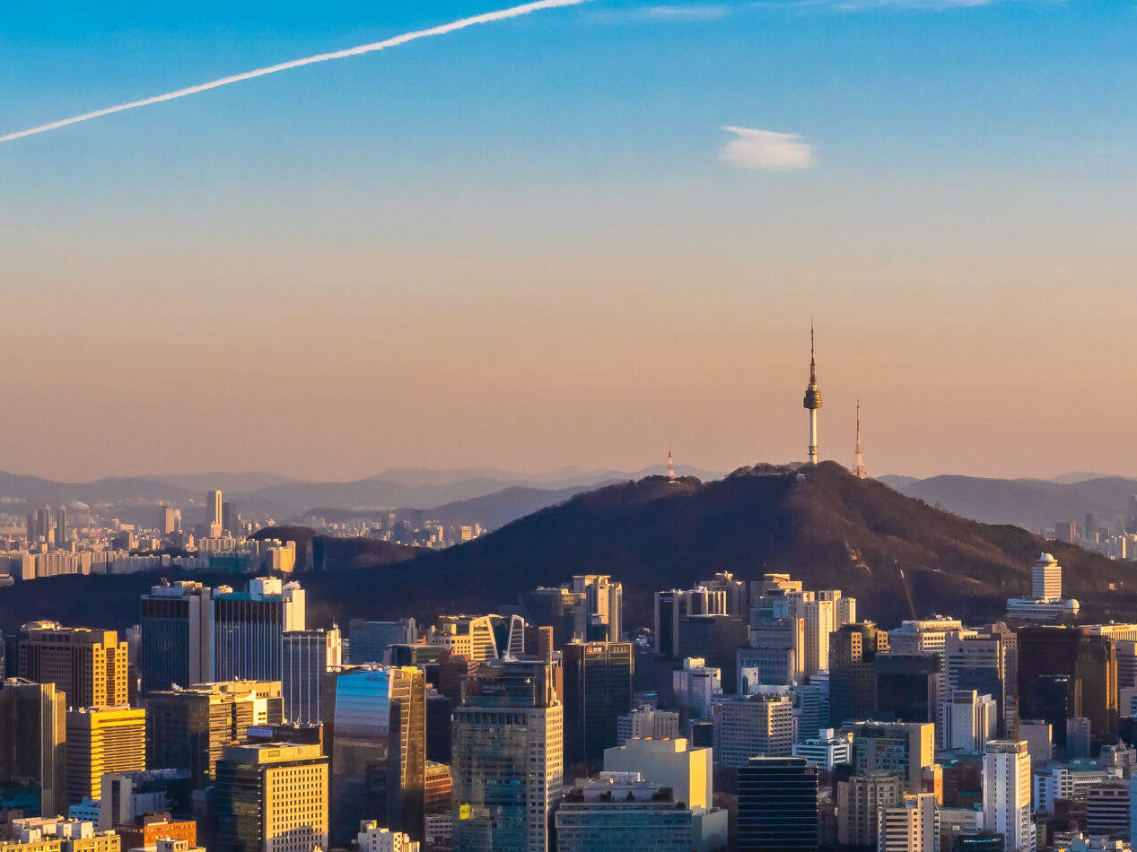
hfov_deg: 20.1
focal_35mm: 97
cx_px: 818
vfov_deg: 15.2
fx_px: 3186
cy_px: 483
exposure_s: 1/125
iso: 200
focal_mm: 24
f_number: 11
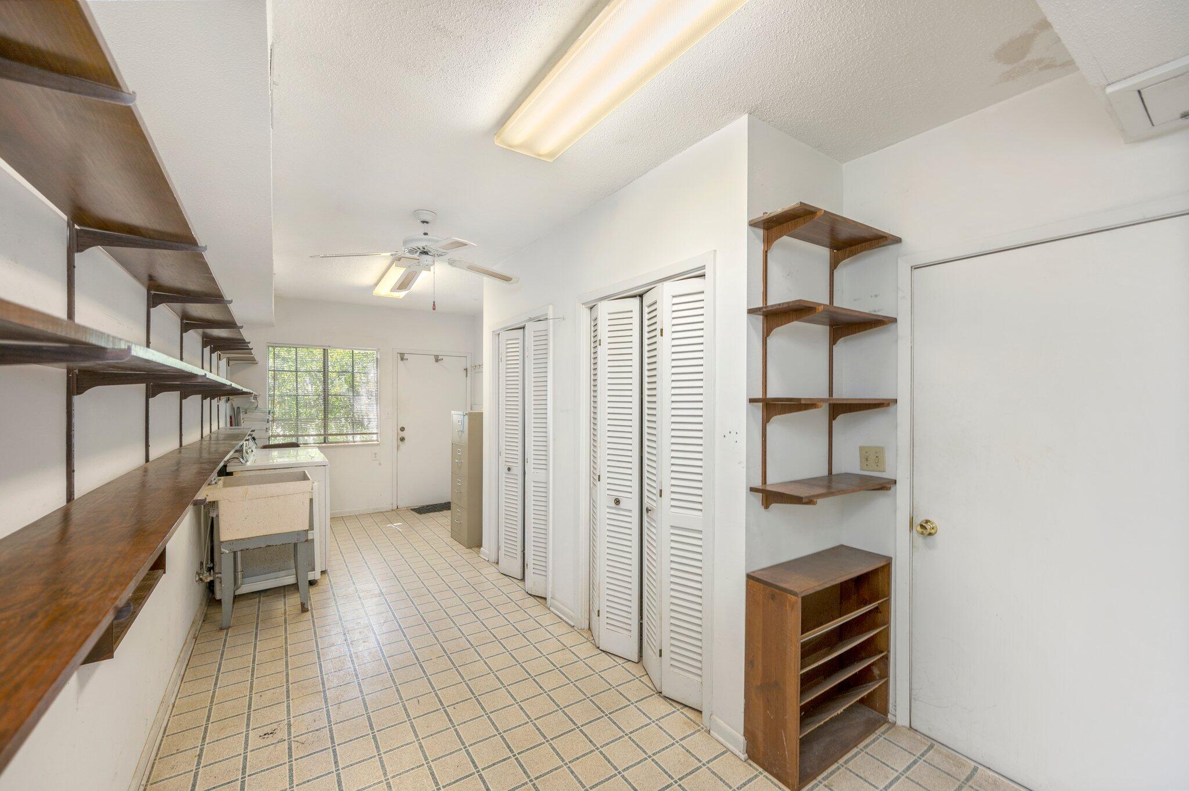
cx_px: 594
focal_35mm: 14
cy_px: 396
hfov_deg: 104.3
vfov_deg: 81.1
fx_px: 462
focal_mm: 14
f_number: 6.3
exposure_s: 1/40
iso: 400
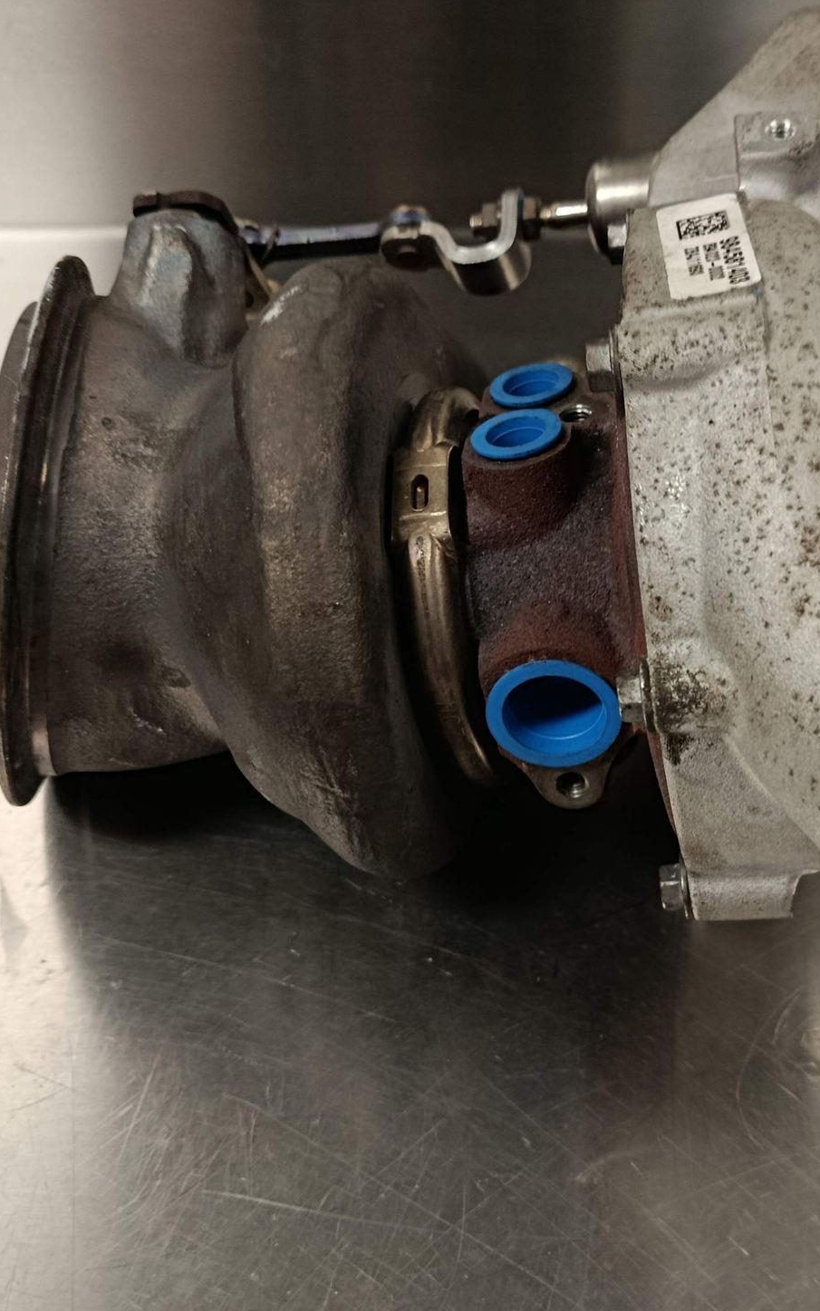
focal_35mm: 36
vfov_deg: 54.0
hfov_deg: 34.9
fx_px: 1287
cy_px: 650
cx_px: 562
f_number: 1.7
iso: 980
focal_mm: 5.24
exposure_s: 1/50
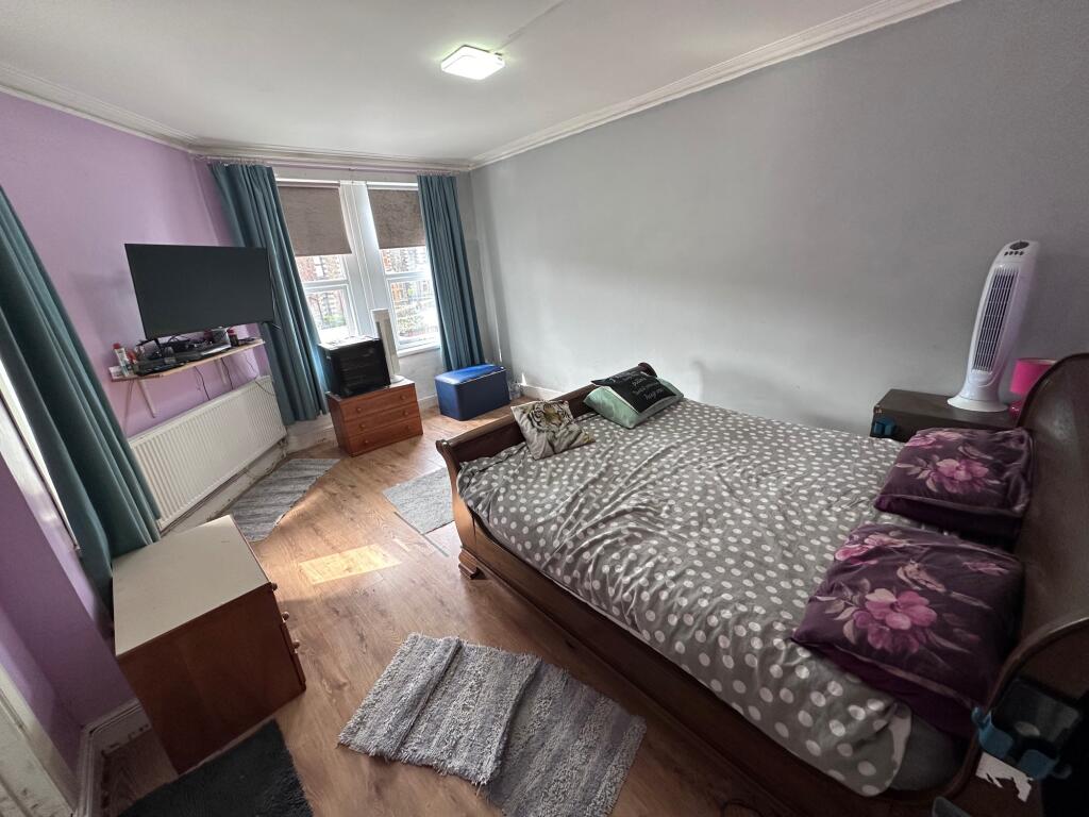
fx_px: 440
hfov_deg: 102.1
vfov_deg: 85.7
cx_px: 544
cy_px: 408
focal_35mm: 14
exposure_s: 1/99
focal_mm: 2.22
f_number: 2.2
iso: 160
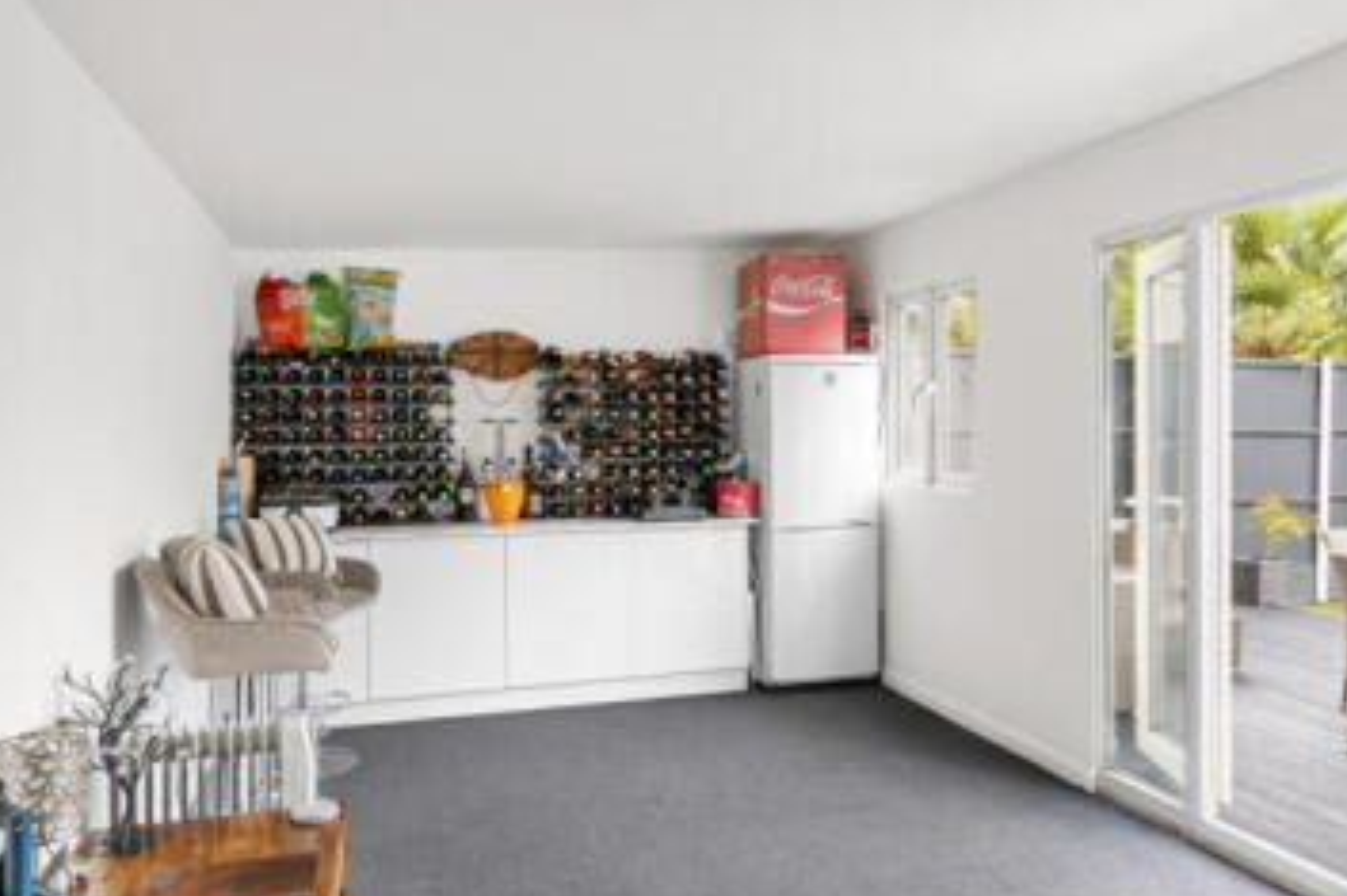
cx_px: 717
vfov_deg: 49.5
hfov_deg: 69.3
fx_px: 972
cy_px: 435
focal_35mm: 26
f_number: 8
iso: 400
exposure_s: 1/20
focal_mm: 14
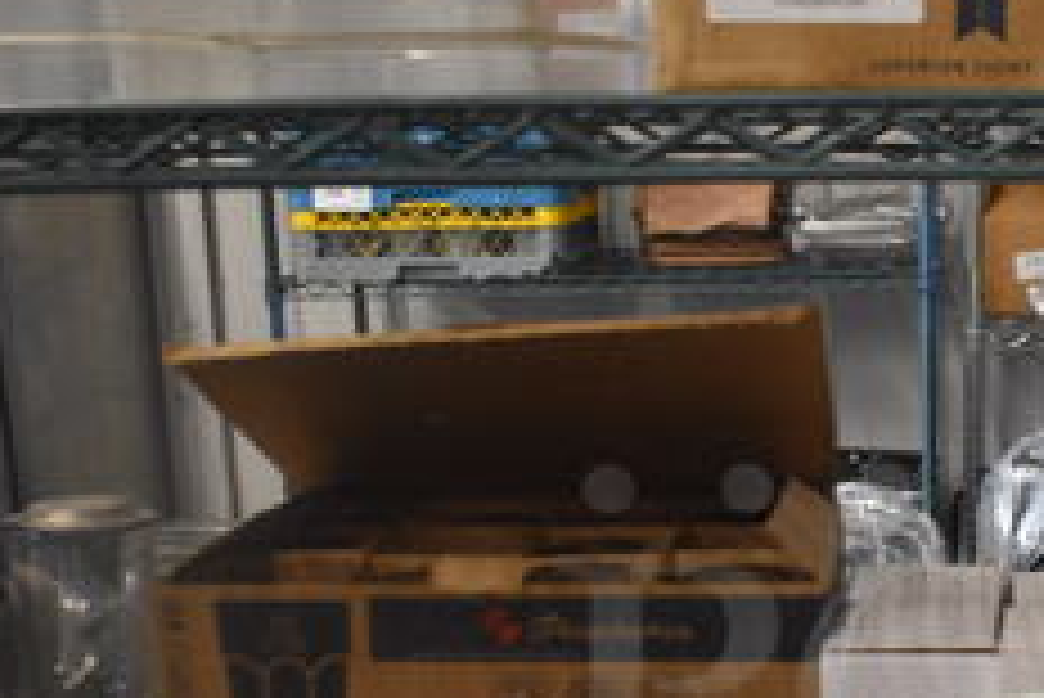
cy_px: 671
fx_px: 2060
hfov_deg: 27.7
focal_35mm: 71
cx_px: 886
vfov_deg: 18.8
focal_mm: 18
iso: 2200
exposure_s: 1/125
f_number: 3.5
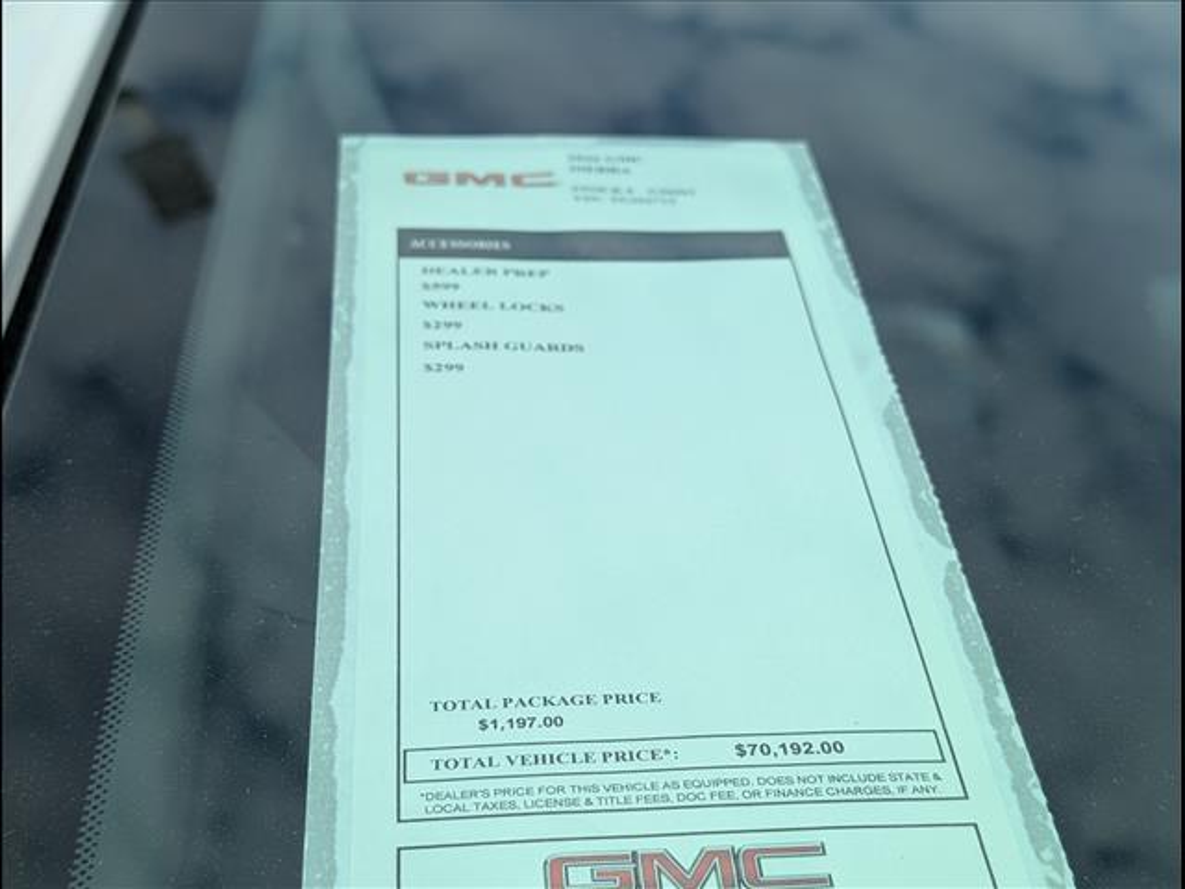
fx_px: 1677
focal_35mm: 49
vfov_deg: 29.7
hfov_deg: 38.9
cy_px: 444
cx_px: 592
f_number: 1.68
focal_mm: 6.9
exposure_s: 1/1429
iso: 39
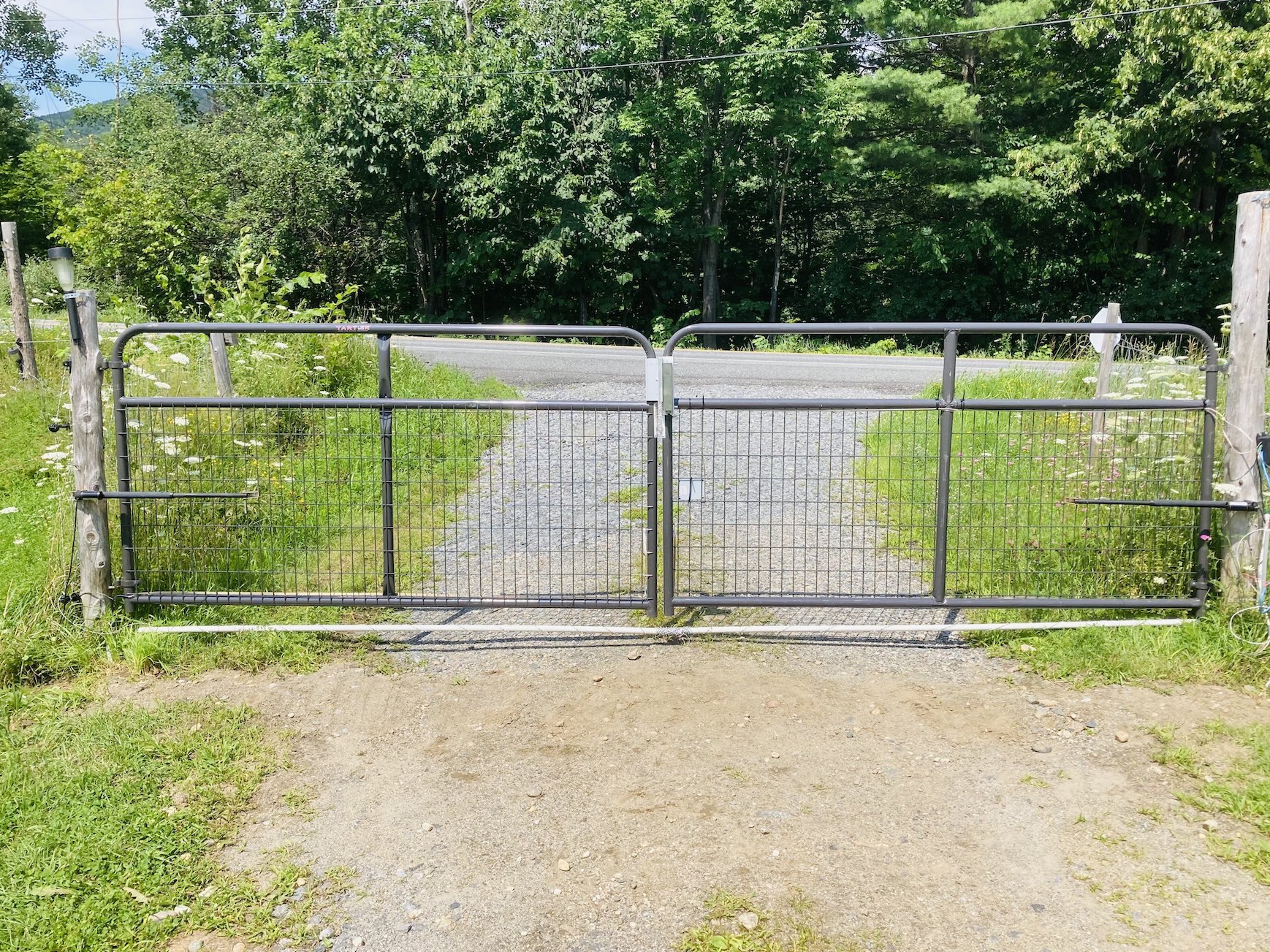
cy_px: 461
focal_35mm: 29
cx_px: 657
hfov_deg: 61.7
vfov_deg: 48.2
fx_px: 1064
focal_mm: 3.99
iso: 20
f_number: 1.8
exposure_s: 1/1453
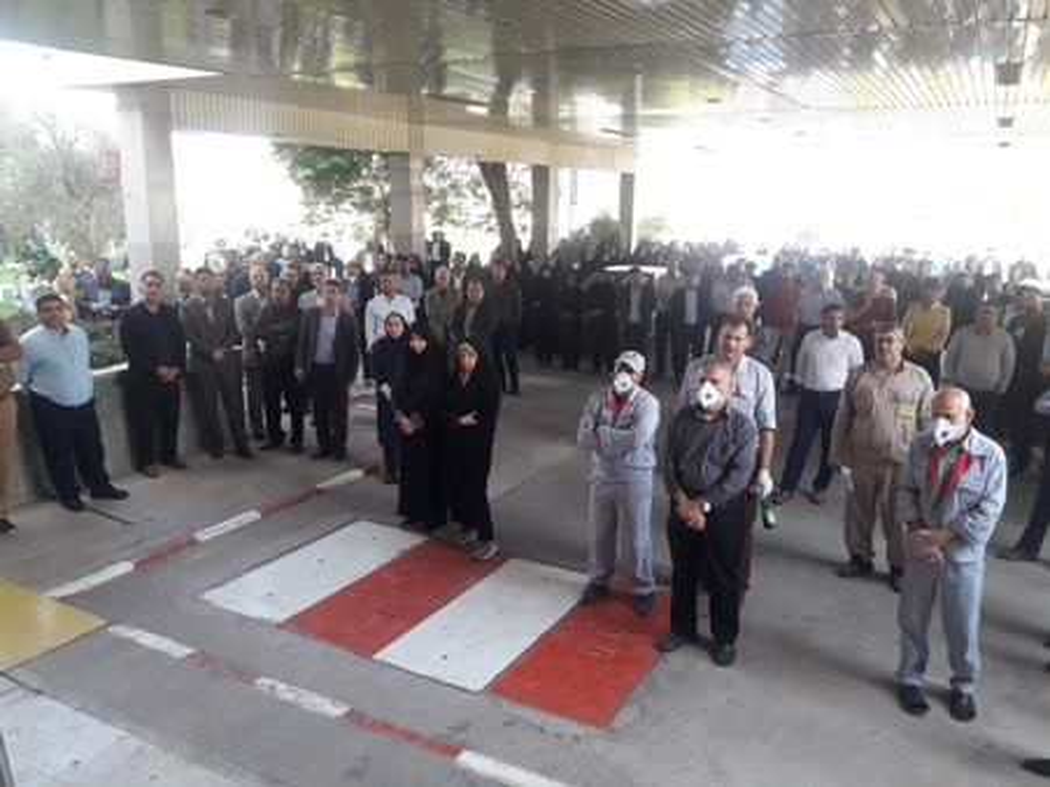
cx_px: 525
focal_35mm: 28
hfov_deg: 63.5
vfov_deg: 49.7
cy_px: 394
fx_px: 849
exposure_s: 1/100
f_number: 1.9
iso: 80
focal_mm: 3.7
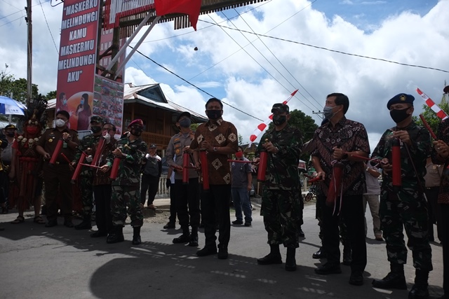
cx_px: 224
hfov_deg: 65.5
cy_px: 150
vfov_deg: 46.4
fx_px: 349
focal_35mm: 28
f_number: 4.5
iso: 200
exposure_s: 1/1400
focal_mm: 18.5
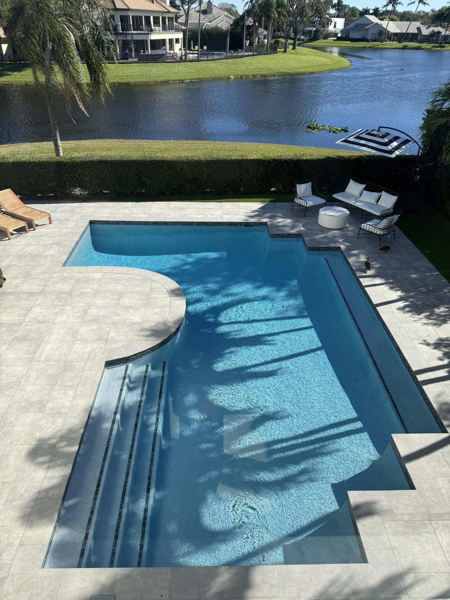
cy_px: 300
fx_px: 416
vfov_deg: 71.6
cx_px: 225
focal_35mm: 24
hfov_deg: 56.8
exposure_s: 1/2105
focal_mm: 6.86
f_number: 1.78
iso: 80
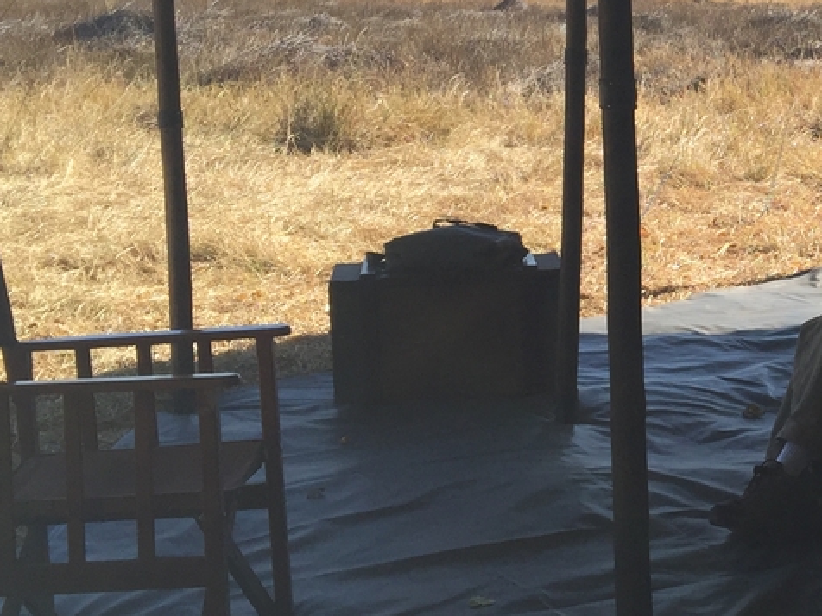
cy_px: 223
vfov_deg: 18.9
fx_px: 1852
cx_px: 915
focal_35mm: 78
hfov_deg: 23.4
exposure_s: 1/1014
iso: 32
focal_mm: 4.15
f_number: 2.2
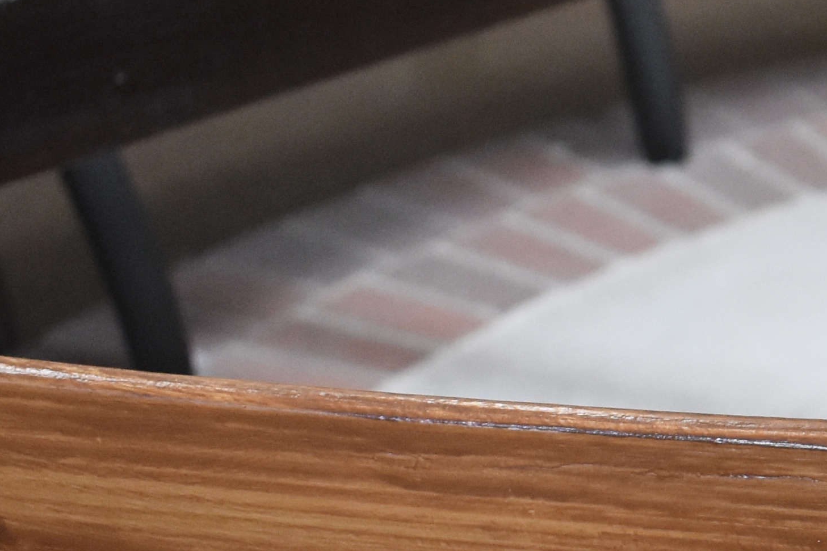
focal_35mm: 103
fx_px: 2366
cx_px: 1213
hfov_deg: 17.9
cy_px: 338
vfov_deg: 13.3
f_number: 3.5
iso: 1600
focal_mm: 18
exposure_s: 1/60
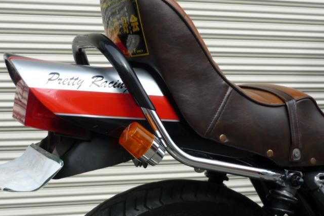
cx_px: 162
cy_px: 96
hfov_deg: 29.3
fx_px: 621
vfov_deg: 19.7
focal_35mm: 69
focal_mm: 6.8
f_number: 3
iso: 100
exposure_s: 1/640
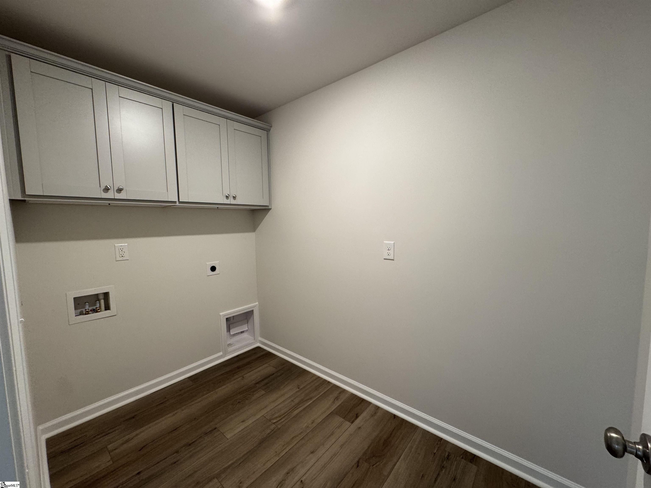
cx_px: 326
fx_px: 263
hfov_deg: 102.1
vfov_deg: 85.7
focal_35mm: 14
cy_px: 244
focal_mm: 2.22
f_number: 2.2
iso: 200
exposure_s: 1/60
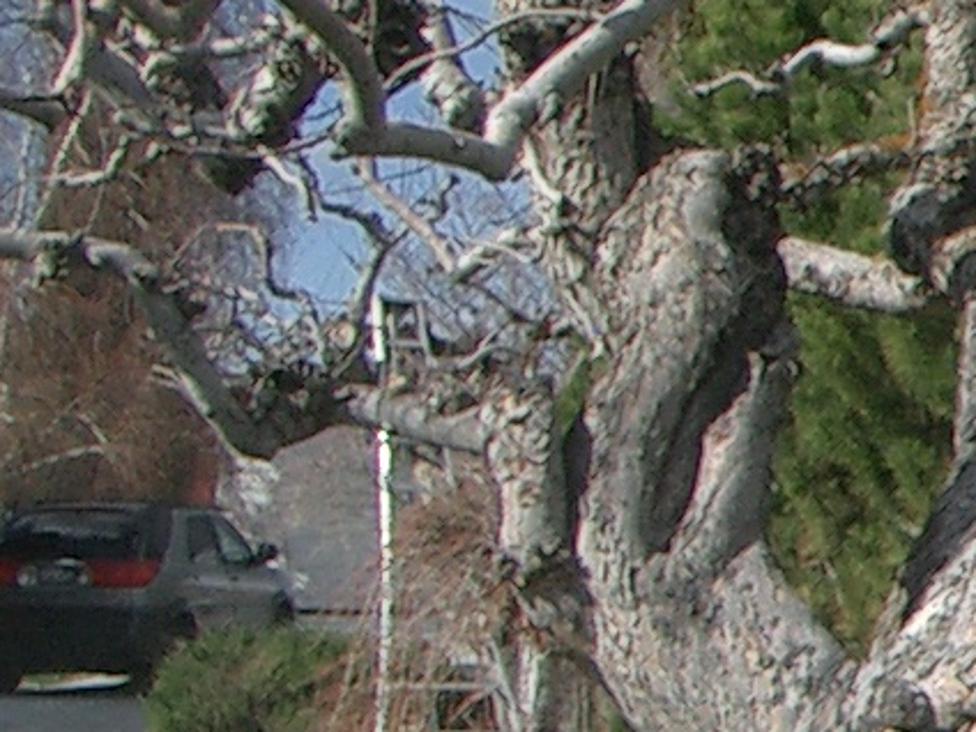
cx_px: 2336
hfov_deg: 10.2
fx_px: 4765
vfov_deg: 8.8
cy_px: 622
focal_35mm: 169
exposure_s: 1/500
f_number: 4.3
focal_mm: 5.8
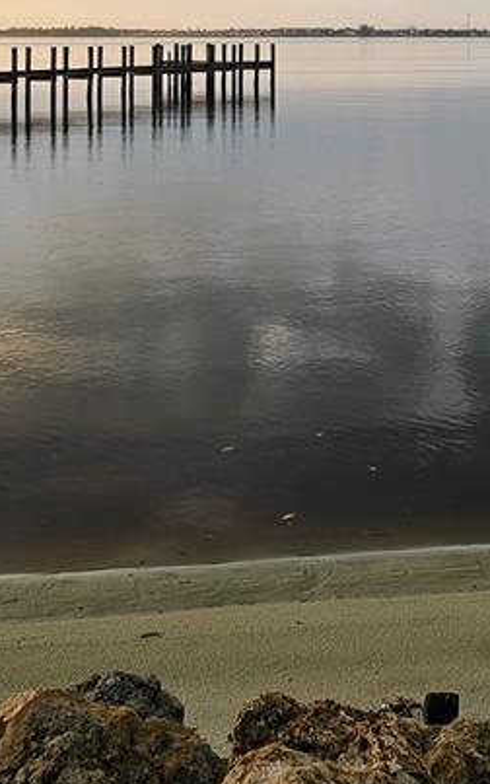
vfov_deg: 31.1
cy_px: 45
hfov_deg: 20.6
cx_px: 430
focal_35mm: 62
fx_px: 1324
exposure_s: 1/194
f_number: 1.7
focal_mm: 6.3
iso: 10
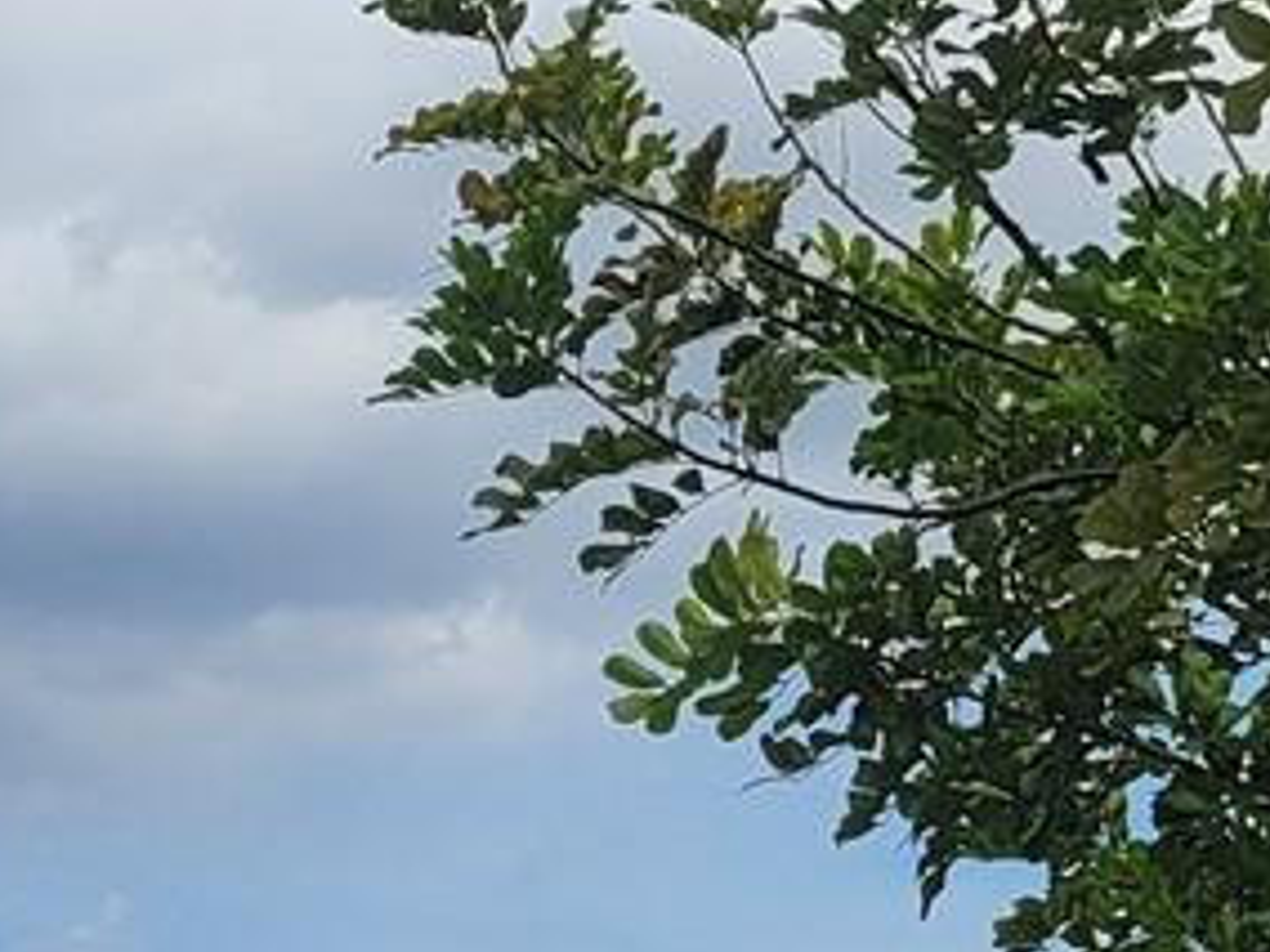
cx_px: -689
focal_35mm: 135
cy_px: 349
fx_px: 4953
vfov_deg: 11.0
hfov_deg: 13.7
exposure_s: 1/1967
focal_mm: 6.7
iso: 16
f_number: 1.8
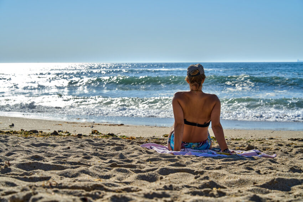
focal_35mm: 70
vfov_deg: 19.5
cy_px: 101
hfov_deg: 28.8
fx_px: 589
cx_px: 152
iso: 640
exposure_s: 1/2000
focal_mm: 70
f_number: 9
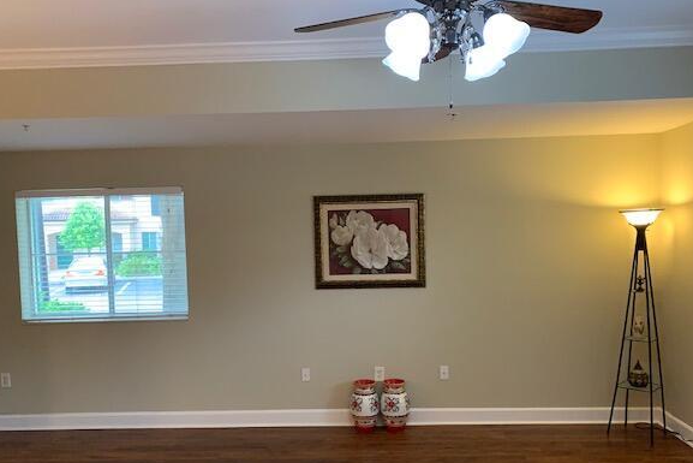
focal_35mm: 30
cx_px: 358
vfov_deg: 43.5
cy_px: 267
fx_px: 578
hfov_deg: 61.9
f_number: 1.8
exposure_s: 1/60
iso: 250
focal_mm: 4.25
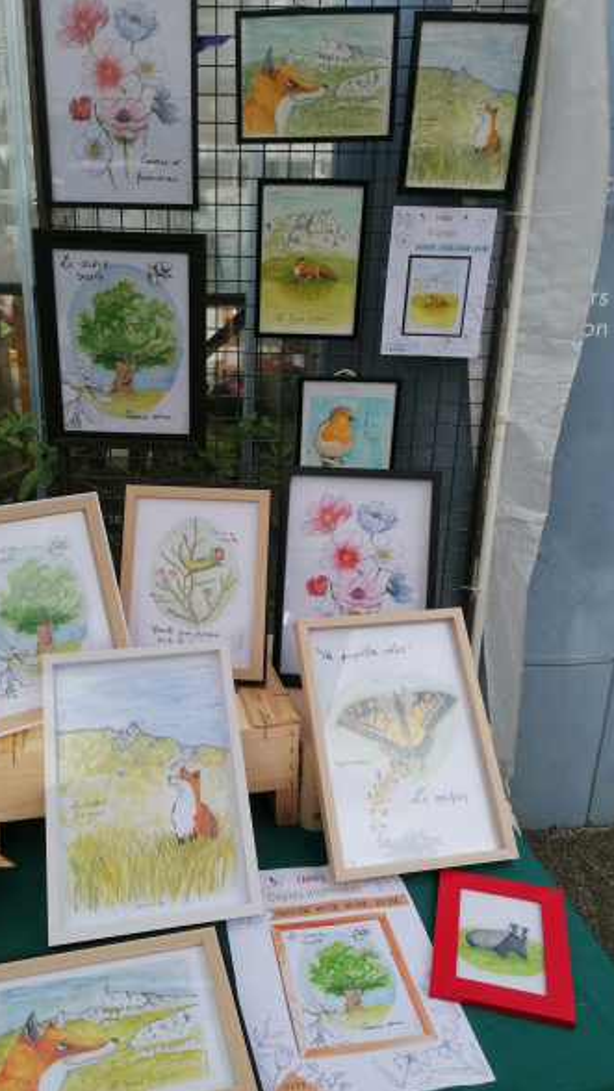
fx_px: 868
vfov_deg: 64.3
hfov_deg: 38.8
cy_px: 553
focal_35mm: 30
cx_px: 247
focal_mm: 4.75
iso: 50
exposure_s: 1/696
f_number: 1.8
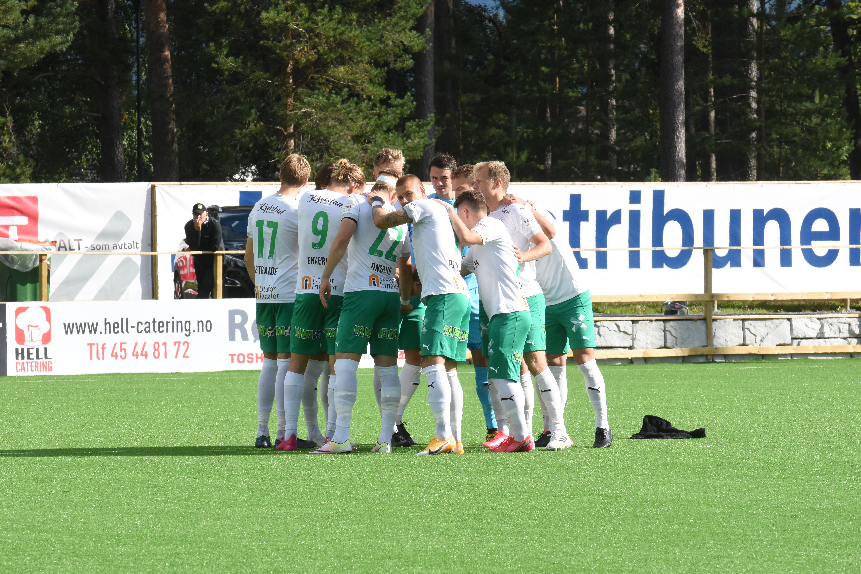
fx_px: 7174
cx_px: 430
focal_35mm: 300
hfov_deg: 6.9
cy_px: 287
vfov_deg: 4.6
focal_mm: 200
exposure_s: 1/640
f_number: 14
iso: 800
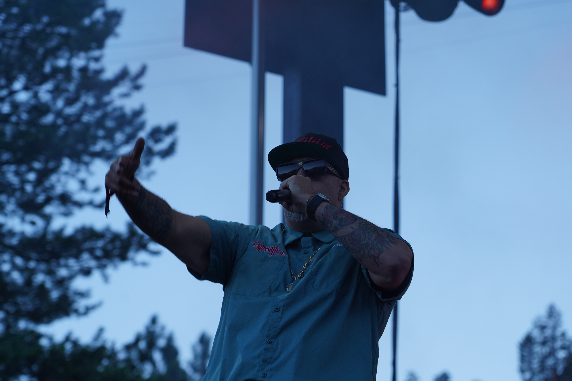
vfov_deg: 11.5
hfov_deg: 17.2
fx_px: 1891
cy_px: 210
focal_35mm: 119
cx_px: 268
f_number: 5
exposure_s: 1/200
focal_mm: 105
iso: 100
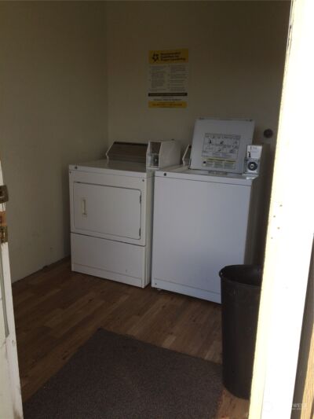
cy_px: 210
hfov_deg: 46.8
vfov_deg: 60.0
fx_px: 363
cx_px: 157
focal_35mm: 30
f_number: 2.2
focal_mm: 4.12
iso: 32
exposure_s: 1/651
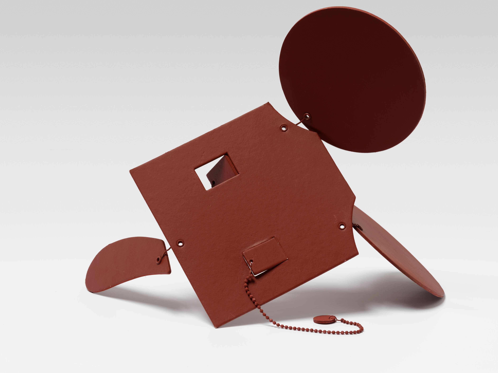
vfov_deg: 14.2
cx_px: 268
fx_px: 1496
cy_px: 166
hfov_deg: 18.9
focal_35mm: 104
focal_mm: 110
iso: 200
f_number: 13
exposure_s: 1/100
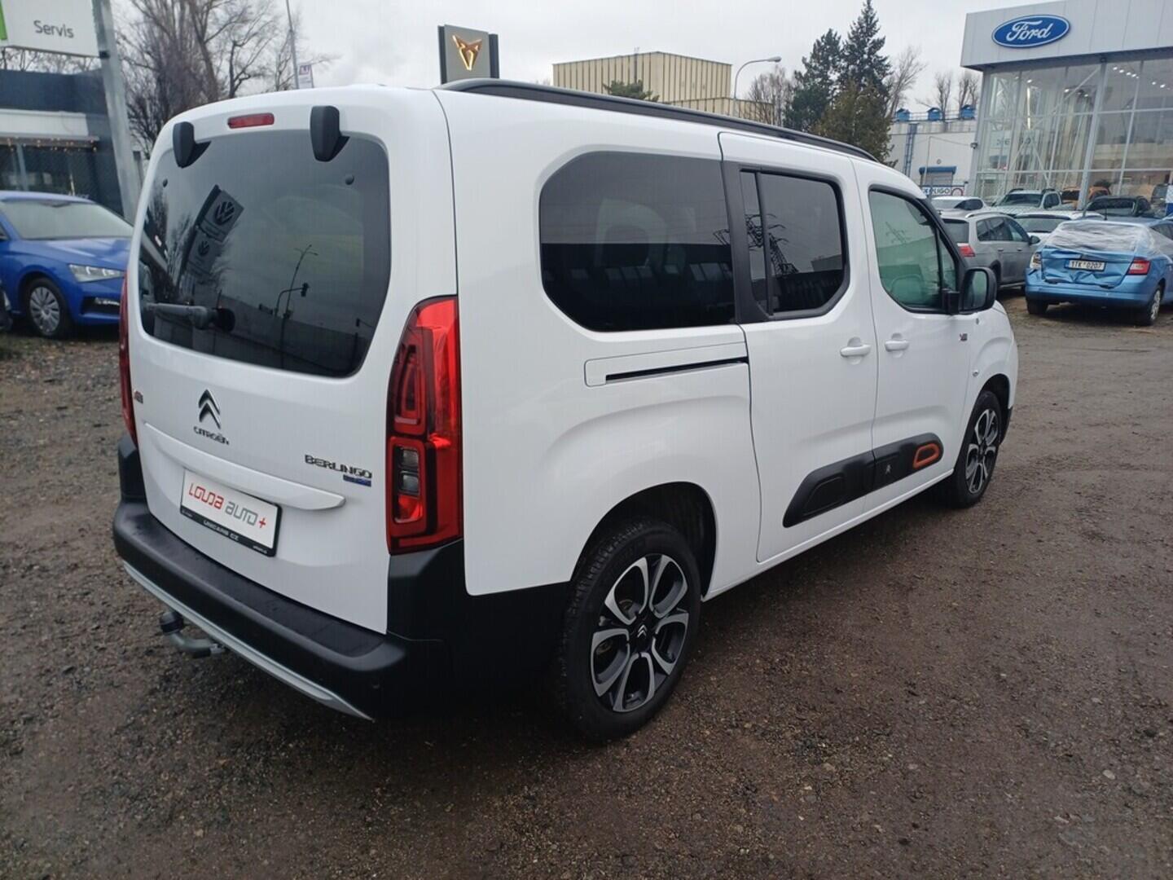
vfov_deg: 54.9
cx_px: 586
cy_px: 440
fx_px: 847
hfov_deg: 69.4
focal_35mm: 25
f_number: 1.8
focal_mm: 4.65
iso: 64
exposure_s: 1/100
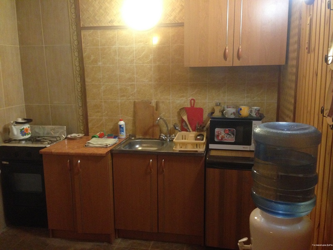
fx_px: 317
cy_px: 125
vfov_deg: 42.9
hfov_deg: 55.4
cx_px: 166
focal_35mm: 33
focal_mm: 4.12
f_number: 2.4
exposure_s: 1/20
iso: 400
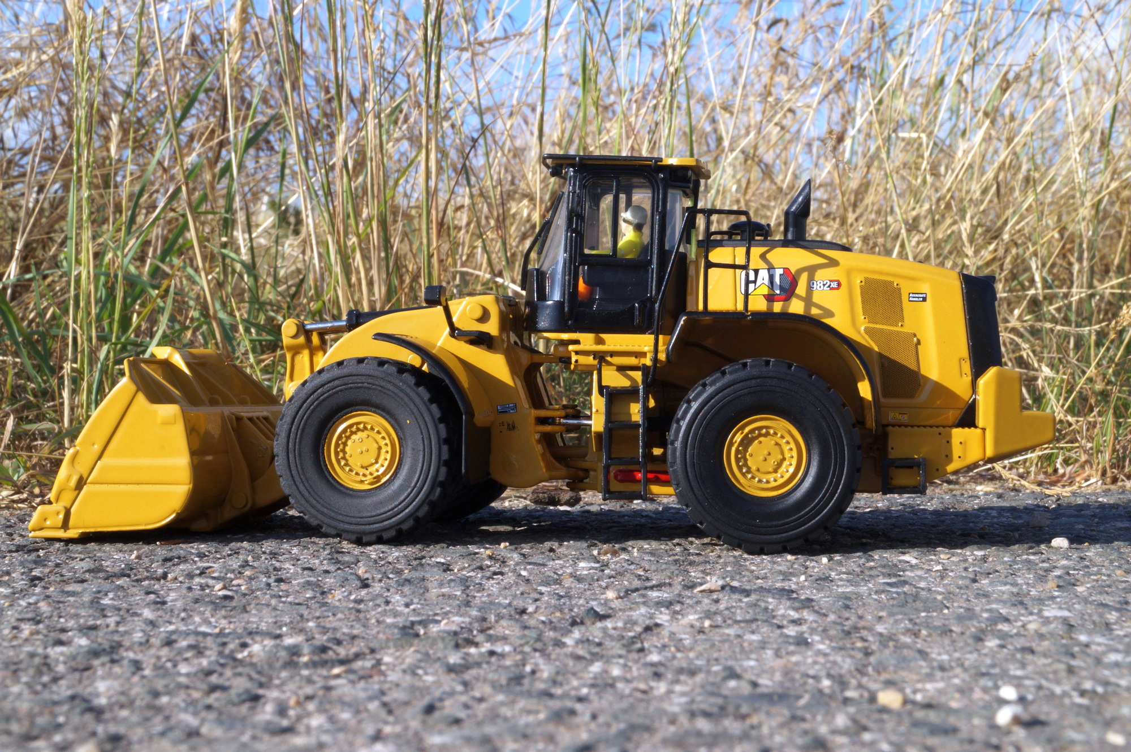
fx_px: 1648
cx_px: 566
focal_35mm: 52
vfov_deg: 25.7
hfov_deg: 37.9
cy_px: 376
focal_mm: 35
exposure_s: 1/60
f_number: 25
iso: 320
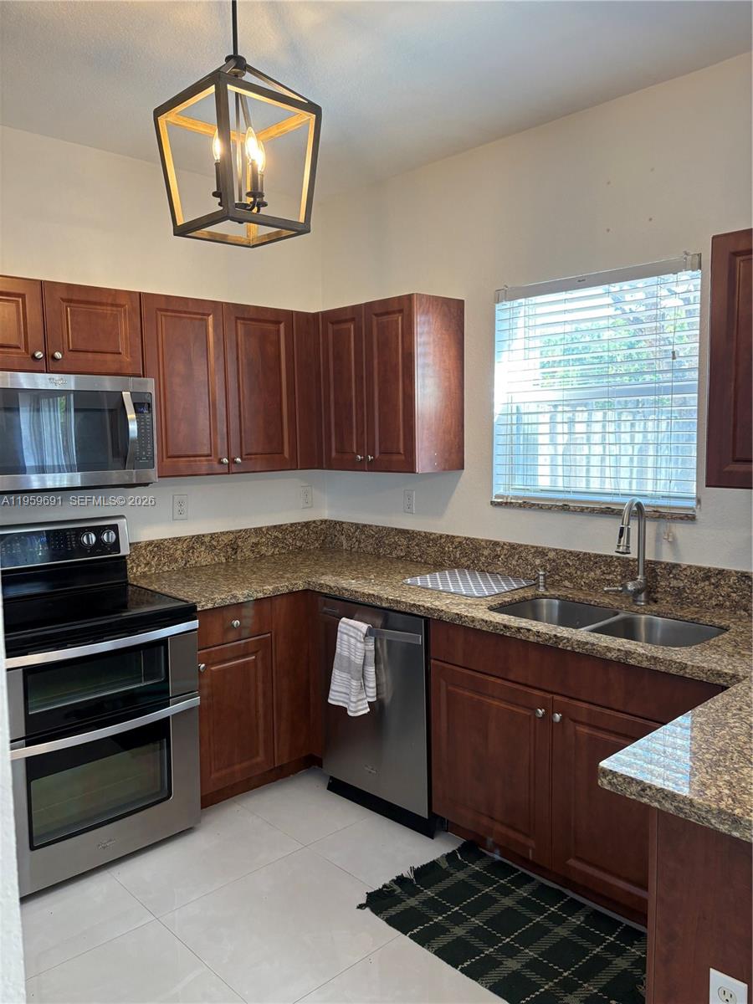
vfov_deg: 67.3
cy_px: 502
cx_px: 376
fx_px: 754
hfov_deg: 53.1
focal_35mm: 26
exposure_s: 1/60
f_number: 1.6
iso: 100
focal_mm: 5.96
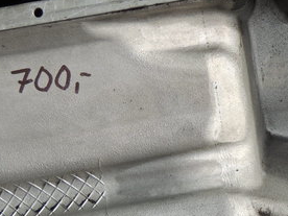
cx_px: 312
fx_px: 1156
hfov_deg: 13.9
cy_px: 103
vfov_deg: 10.7
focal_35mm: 139
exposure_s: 1/320
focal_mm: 10.7
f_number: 3.7
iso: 100
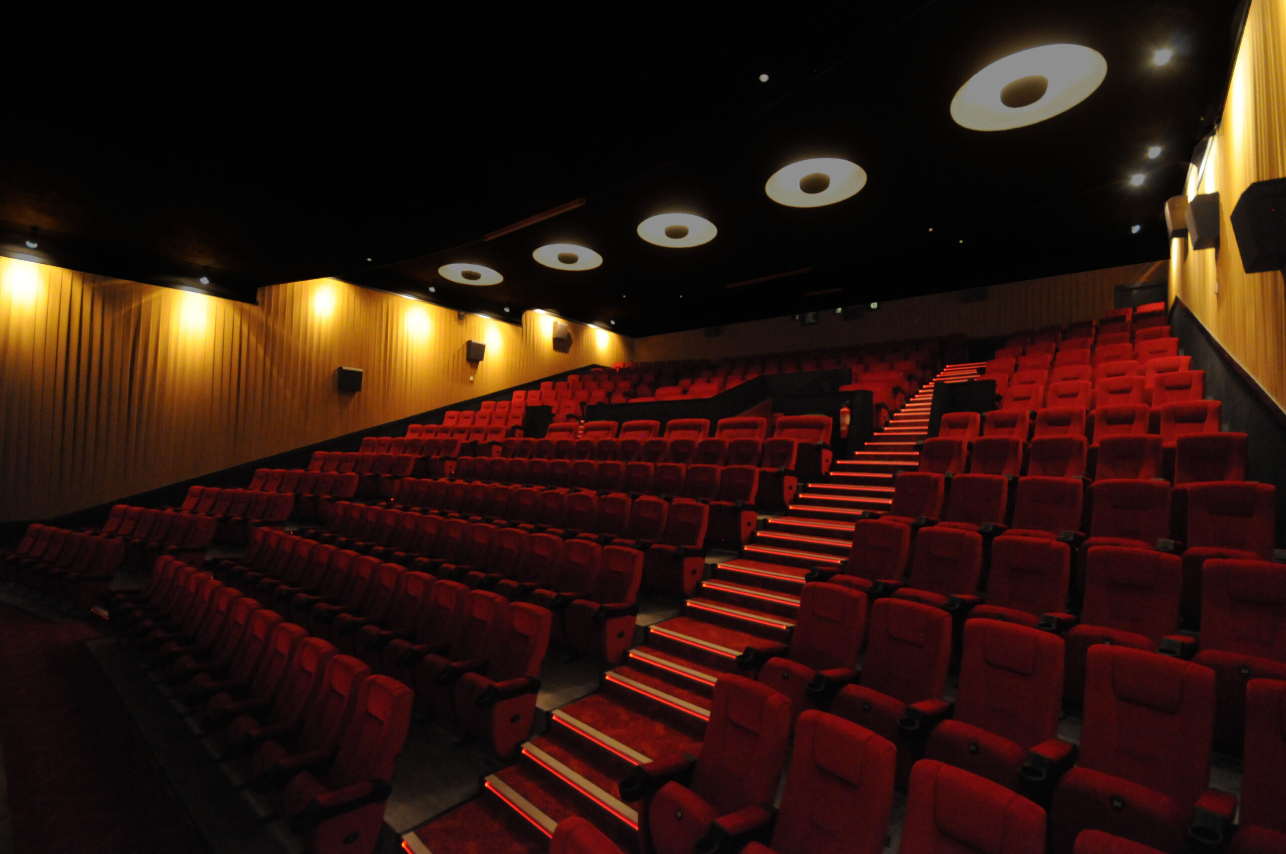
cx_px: 643
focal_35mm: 15
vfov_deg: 77.2
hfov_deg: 100.5
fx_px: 535
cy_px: 427
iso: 3200
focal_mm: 10
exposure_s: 1/5
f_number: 5.6
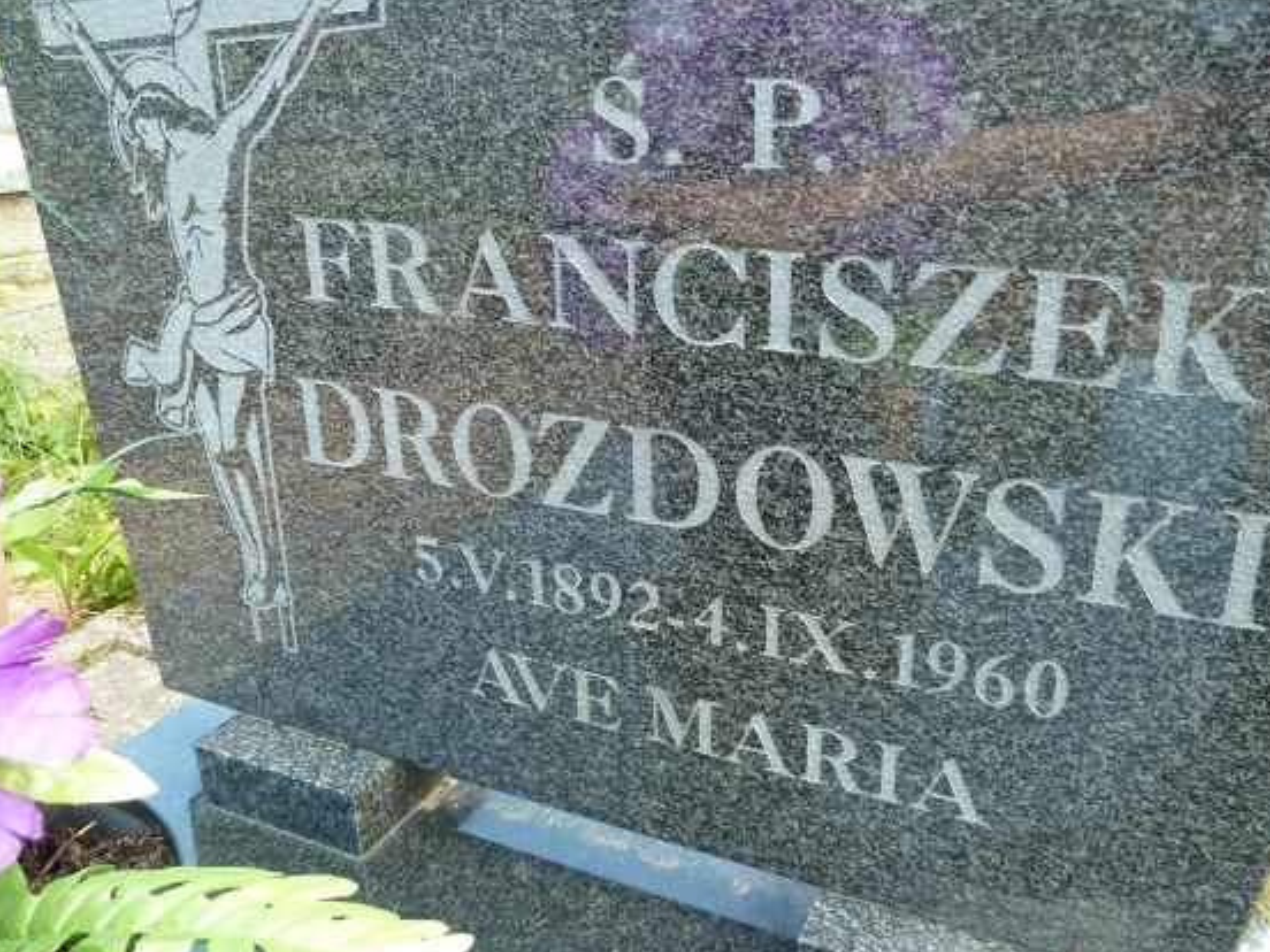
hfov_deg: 61.4
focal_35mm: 29
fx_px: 1064
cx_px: 716
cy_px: 460
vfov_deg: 48.2
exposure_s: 1/50
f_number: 3.3
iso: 80
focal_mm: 4.1
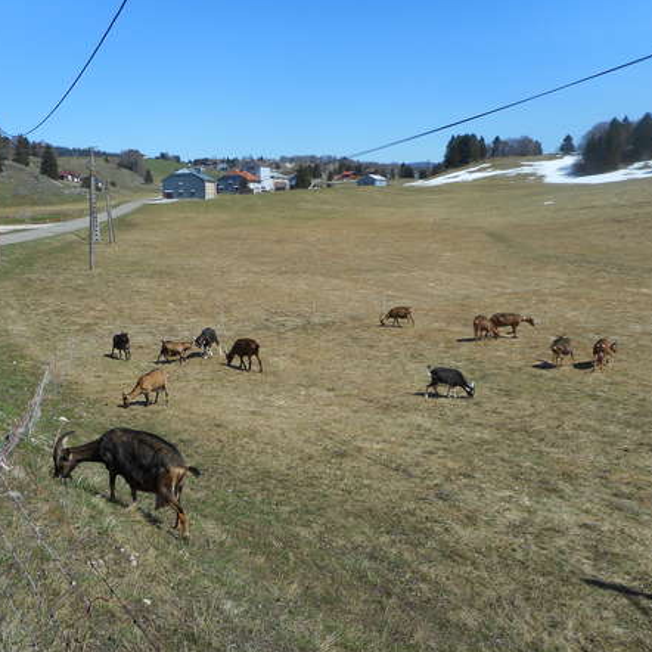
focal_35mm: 30
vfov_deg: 54.0
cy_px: 326
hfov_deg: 53.7
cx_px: 267
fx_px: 639
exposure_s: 1/1000
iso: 80
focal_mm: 4.5
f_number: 3.7
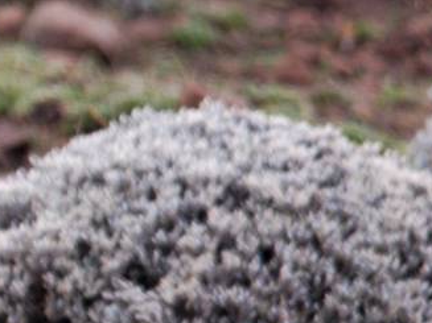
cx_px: -482
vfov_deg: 0.5
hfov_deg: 0.7
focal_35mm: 2824
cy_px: 262
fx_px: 35230
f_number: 6.3
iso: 400
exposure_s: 1/250
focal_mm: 400
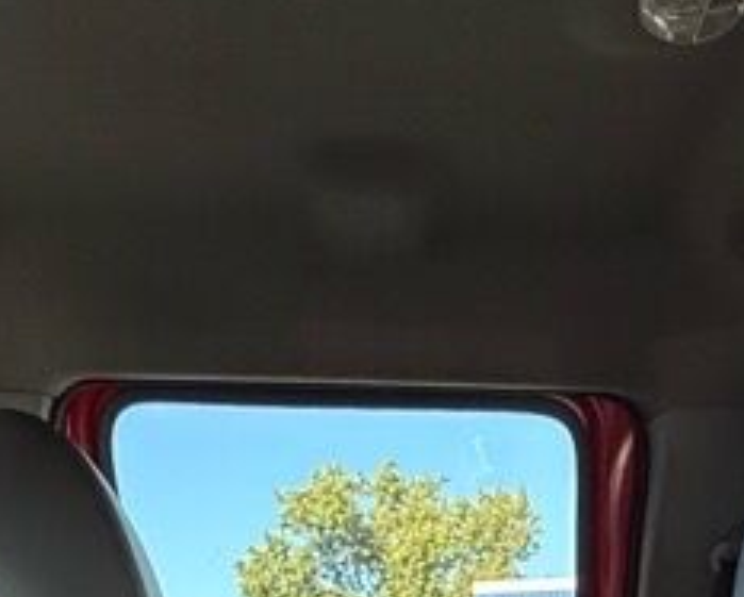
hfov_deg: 31.2
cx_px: 476
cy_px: 1210
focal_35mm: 60
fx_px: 1323
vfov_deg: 17.6
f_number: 2.2
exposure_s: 1/224
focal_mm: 2.22
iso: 50
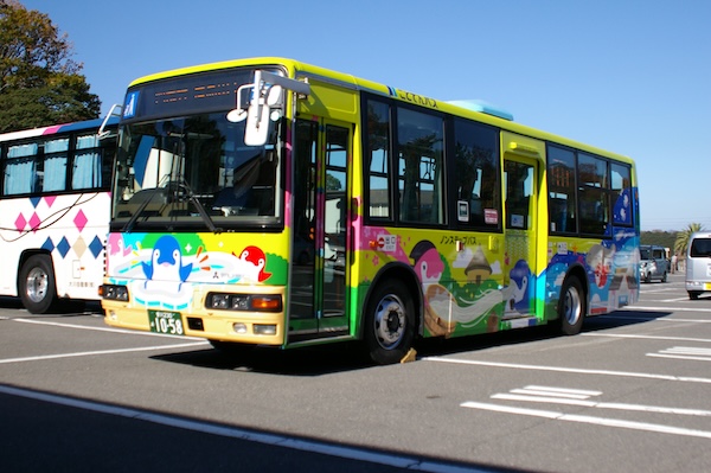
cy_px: 236
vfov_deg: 31.8
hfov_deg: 46.4
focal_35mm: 42
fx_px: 829
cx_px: 356
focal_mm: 28
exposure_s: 1/4000
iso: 400
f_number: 4
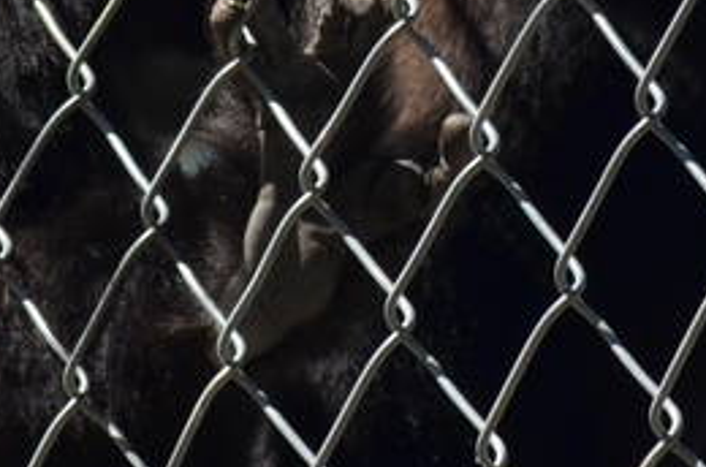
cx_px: 348
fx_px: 12638
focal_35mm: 646
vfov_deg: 2.1
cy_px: -60
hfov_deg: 3.2
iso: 200
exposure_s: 1/640
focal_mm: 70
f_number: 6.3
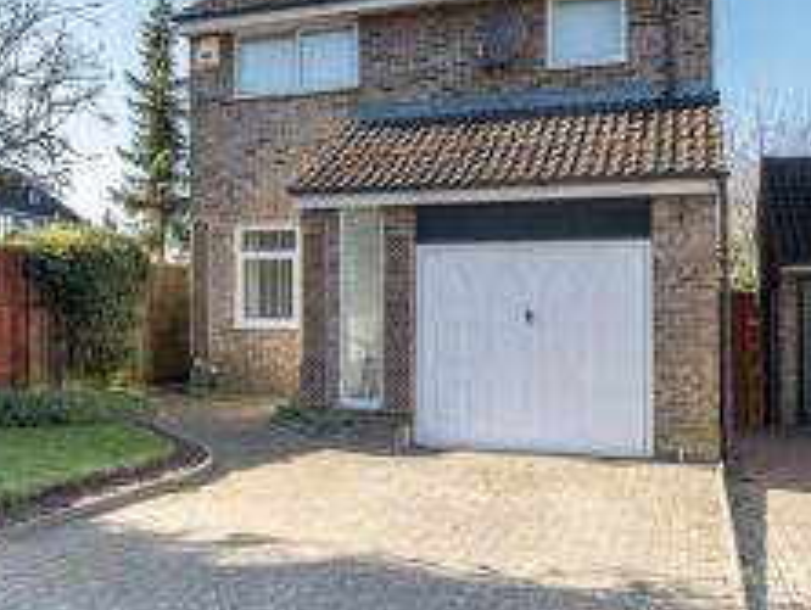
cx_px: 349
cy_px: 287
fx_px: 868
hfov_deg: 49.9
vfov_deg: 38.7
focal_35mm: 37
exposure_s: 1/50
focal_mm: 12
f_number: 8
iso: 100
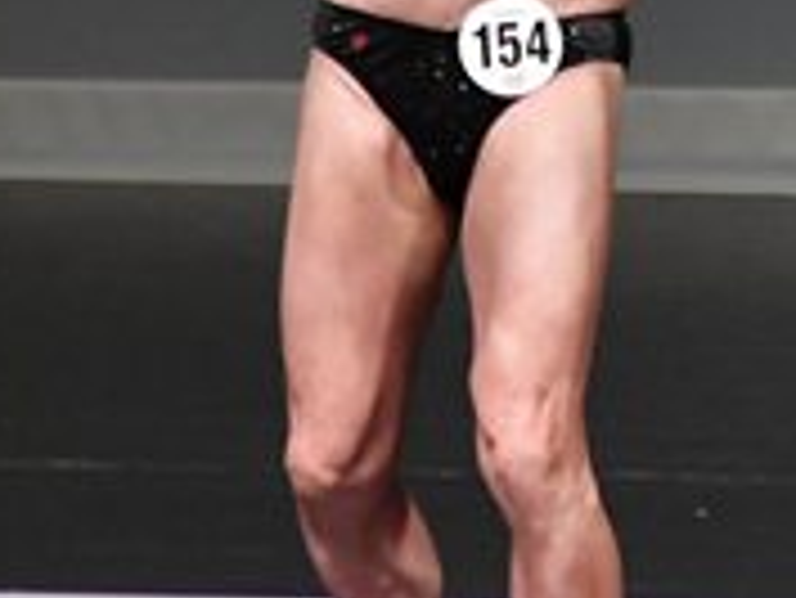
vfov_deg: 1.1
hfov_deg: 1.5
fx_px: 30466
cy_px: -4
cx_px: 744
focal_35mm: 1324
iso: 4000
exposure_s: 1/400
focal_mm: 210
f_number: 5.6
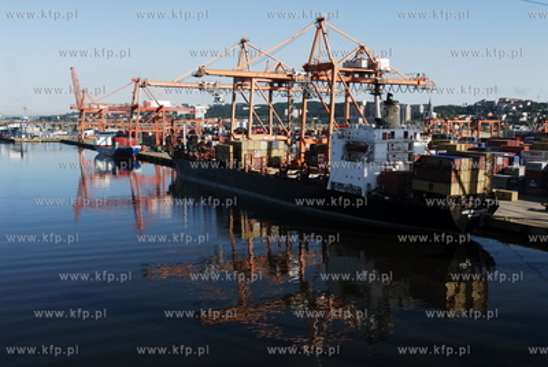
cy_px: 184
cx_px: 274
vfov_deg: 35.6
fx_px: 572
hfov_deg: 51.2
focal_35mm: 38
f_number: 8
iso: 100
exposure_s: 1/200
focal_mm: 25
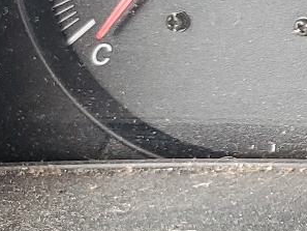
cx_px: 739
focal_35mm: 140
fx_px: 1242
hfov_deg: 11.6
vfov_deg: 10.5
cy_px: -29
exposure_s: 1/120
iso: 95
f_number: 1.5
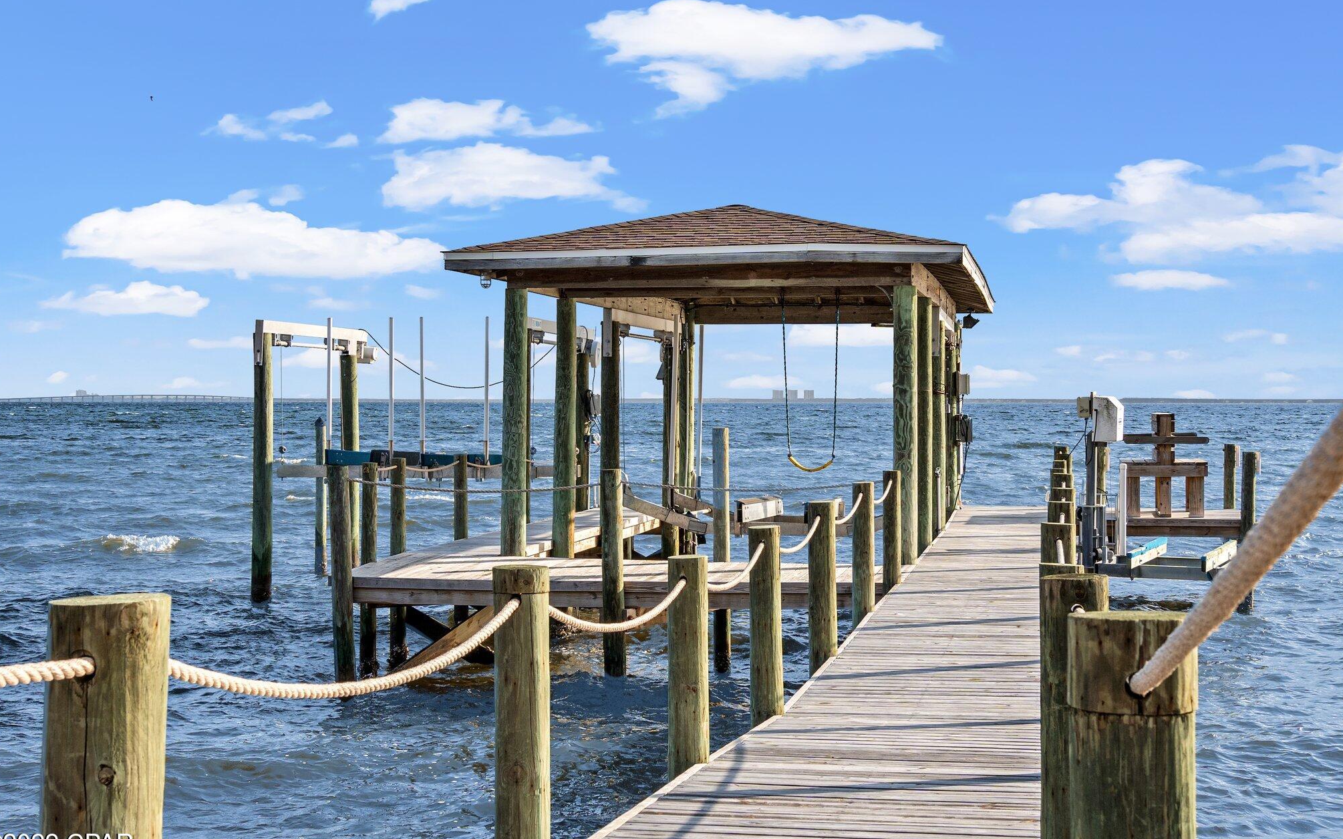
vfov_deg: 24.0
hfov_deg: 37.5
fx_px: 1976
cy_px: 429
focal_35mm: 54
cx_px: 664
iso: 100
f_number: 10
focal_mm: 35
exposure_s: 1/250
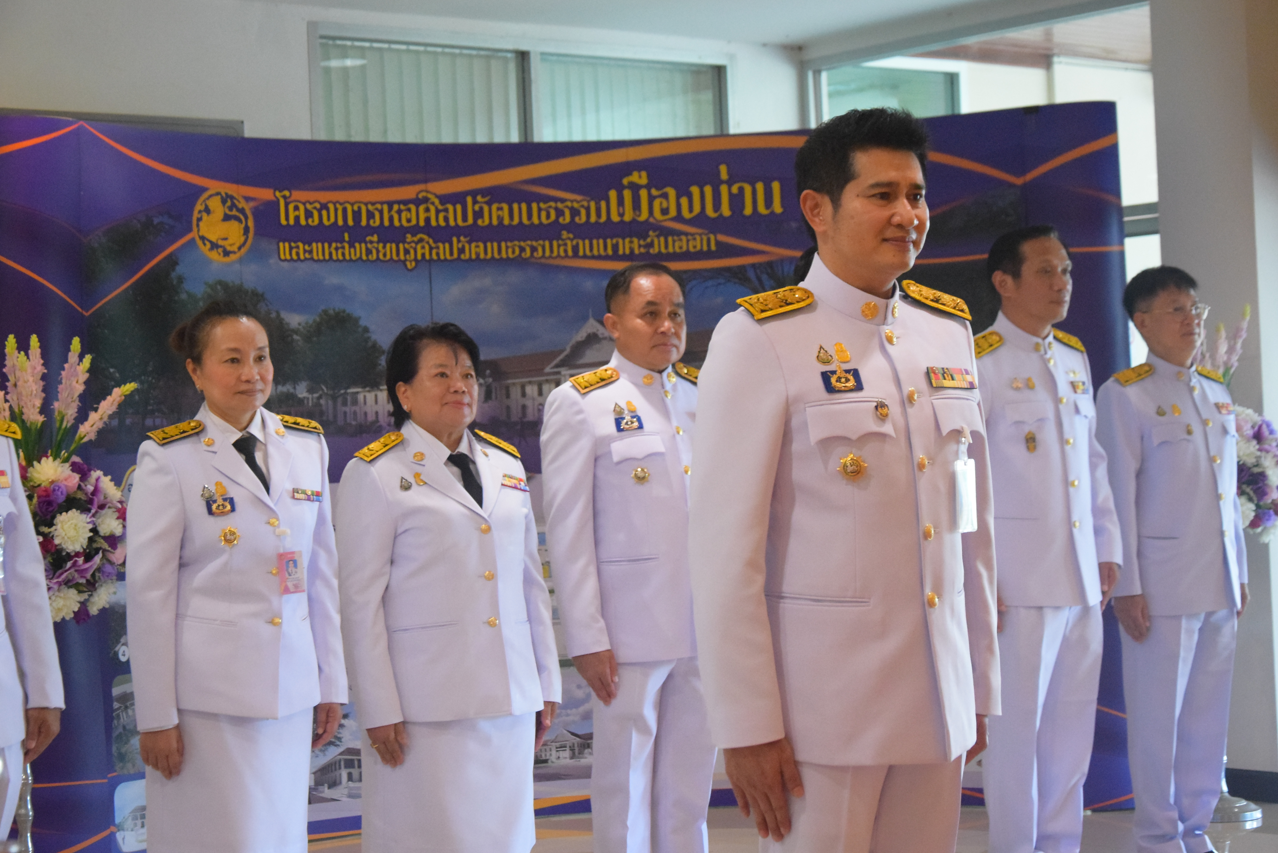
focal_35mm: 72
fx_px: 2556
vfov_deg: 18.9
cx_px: 639
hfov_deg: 28.1
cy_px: 426
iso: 5000
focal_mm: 48
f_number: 6.3
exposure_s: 1/160
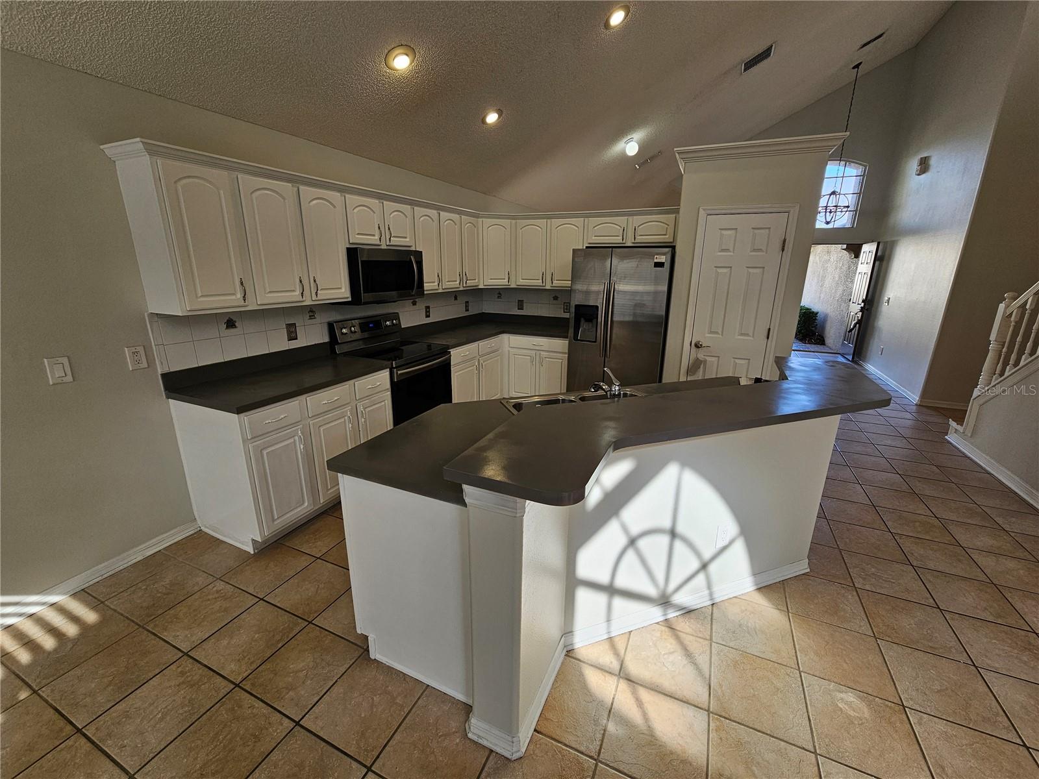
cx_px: 520
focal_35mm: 13
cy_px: 390
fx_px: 390
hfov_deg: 106.2
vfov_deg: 89.9
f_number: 2.2
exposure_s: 1/120
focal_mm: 2.2
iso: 50
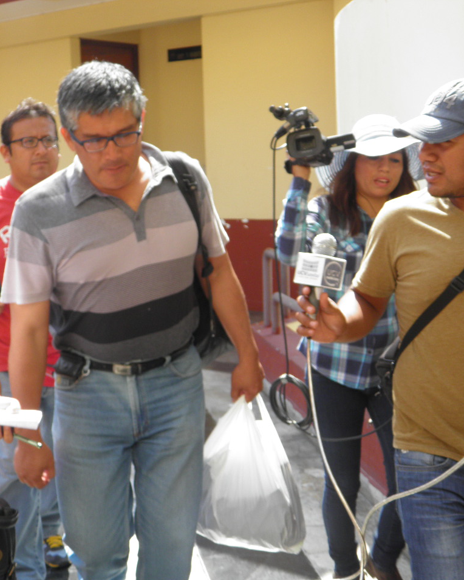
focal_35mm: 51
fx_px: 875
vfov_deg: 36.7
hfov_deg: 29.4
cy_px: 290
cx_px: 142
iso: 50
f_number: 3.6
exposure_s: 1/160
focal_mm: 7.1
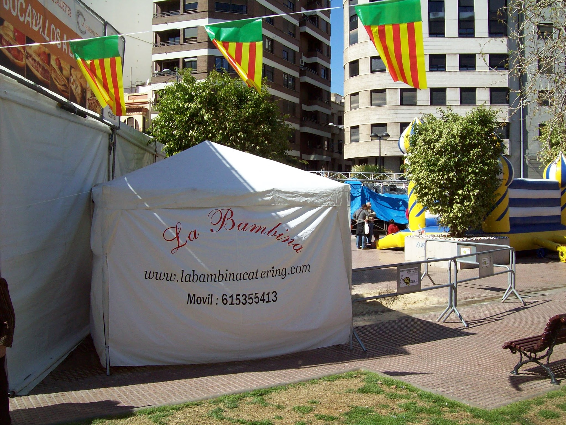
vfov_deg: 39.7
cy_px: 212
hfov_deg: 51.4
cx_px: 283
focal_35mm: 36
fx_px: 589
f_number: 4.8
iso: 80
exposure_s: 1/514
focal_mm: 6
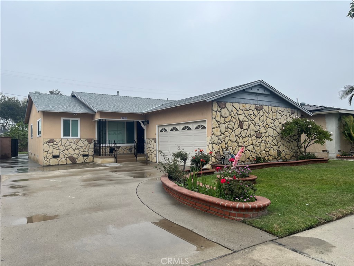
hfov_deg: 67.3
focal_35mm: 26
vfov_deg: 53.1
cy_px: 133
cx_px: 177
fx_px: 266
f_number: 1.6
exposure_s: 1/2222
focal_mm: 5.1
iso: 50
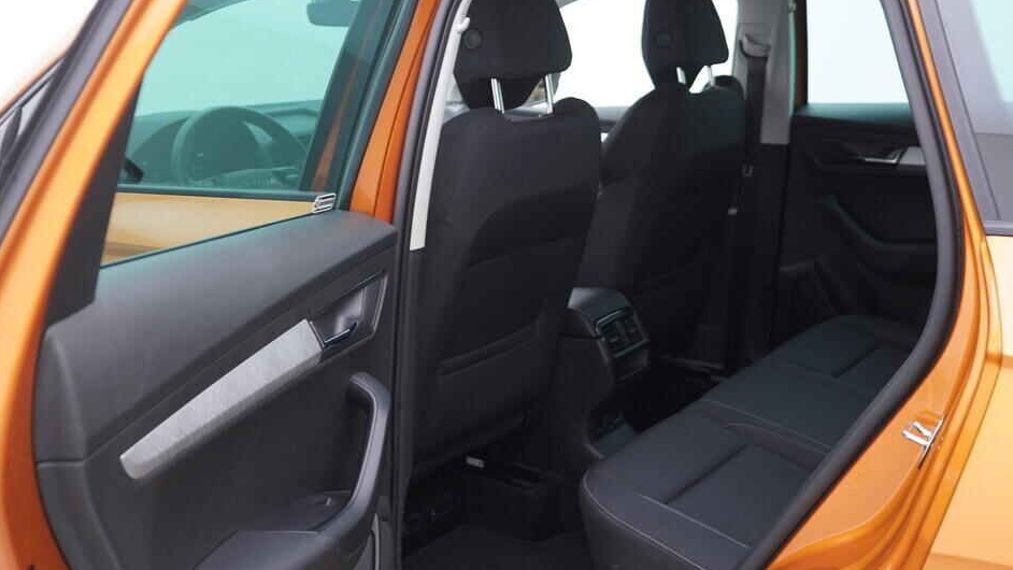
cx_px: 513
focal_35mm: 41
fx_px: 1101
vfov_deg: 29.0
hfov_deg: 49.4
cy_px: 278
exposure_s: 1/40
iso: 200
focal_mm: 24
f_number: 2.8
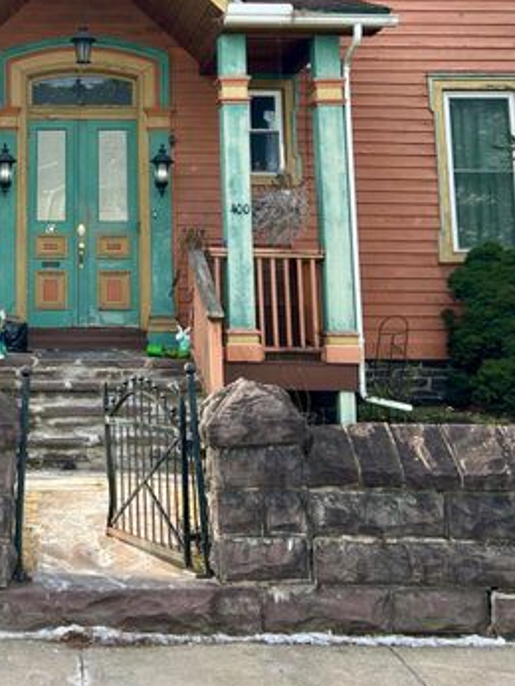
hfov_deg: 28.1
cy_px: 105
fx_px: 991
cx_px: 61
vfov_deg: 36.4
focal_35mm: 50
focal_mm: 5.7
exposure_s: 1/853
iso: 50
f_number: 1.5
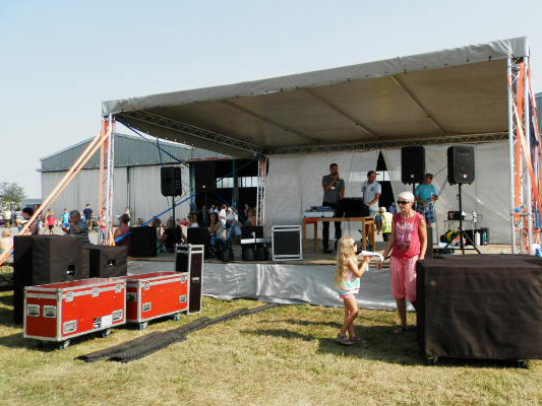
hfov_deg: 59.5
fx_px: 470
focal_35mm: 30
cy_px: 217
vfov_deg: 46.8
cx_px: 320
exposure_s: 1/80
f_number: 8.7
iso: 80
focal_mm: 4.5
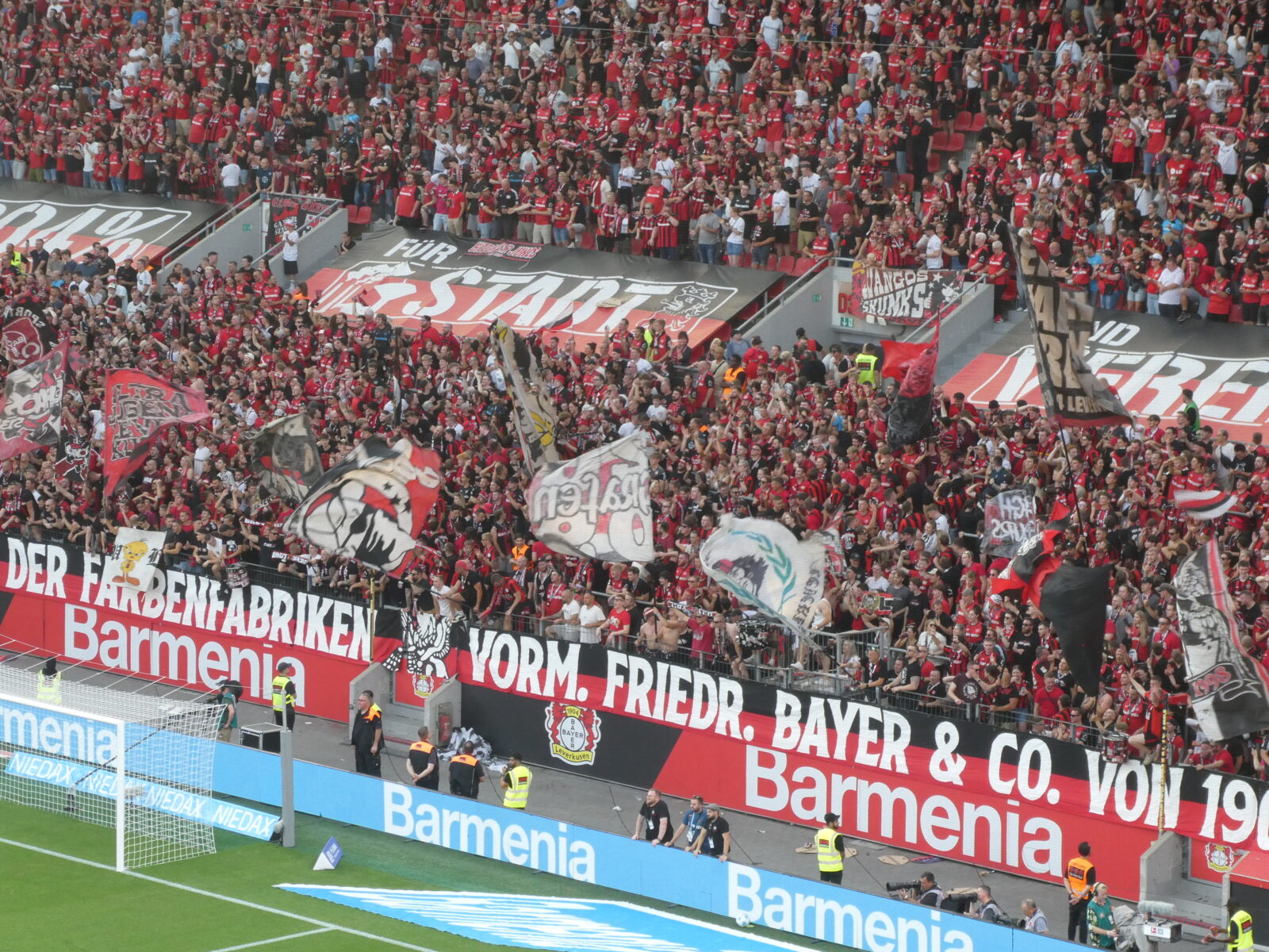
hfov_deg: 14.6
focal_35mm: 135
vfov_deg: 11.0
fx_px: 4949
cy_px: 476
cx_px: 634
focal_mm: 24.2
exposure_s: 1/80
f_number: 5.3
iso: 320
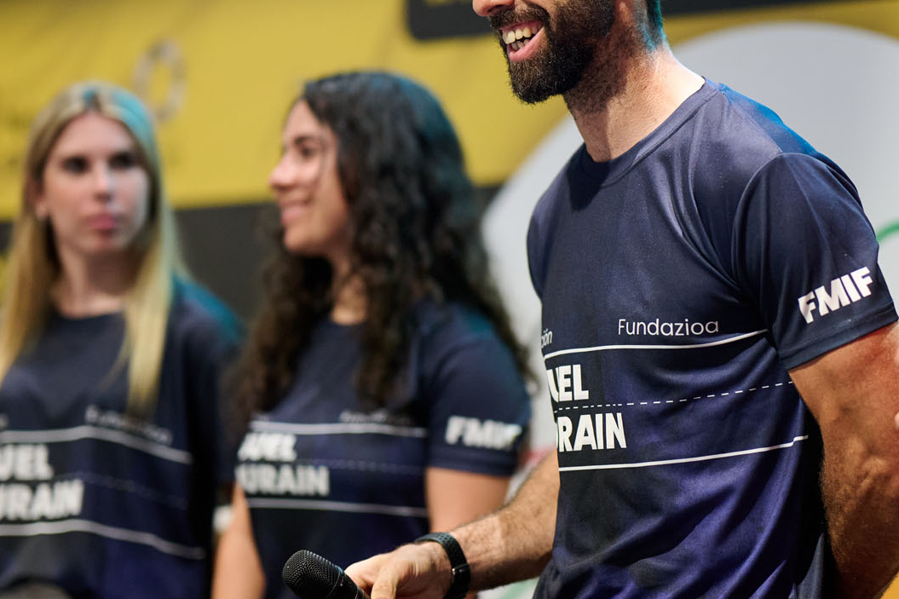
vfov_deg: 8.3
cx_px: 620
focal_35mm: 165
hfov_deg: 12.4
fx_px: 4119
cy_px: 269
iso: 1250
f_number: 1.2
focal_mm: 85
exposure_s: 1/320
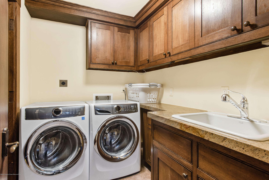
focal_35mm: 19
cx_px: 134
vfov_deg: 64.6
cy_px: 90
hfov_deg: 86.9
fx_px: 142
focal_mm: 19
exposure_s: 1/5
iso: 320
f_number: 7.1
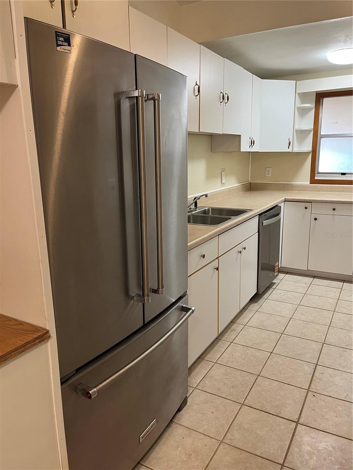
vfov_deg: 67.3
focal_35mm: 26
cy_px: 235
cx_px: 176
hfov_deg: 53.1
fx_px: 354
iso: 125
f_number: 1.6
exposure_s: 1/60
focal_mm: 5.1
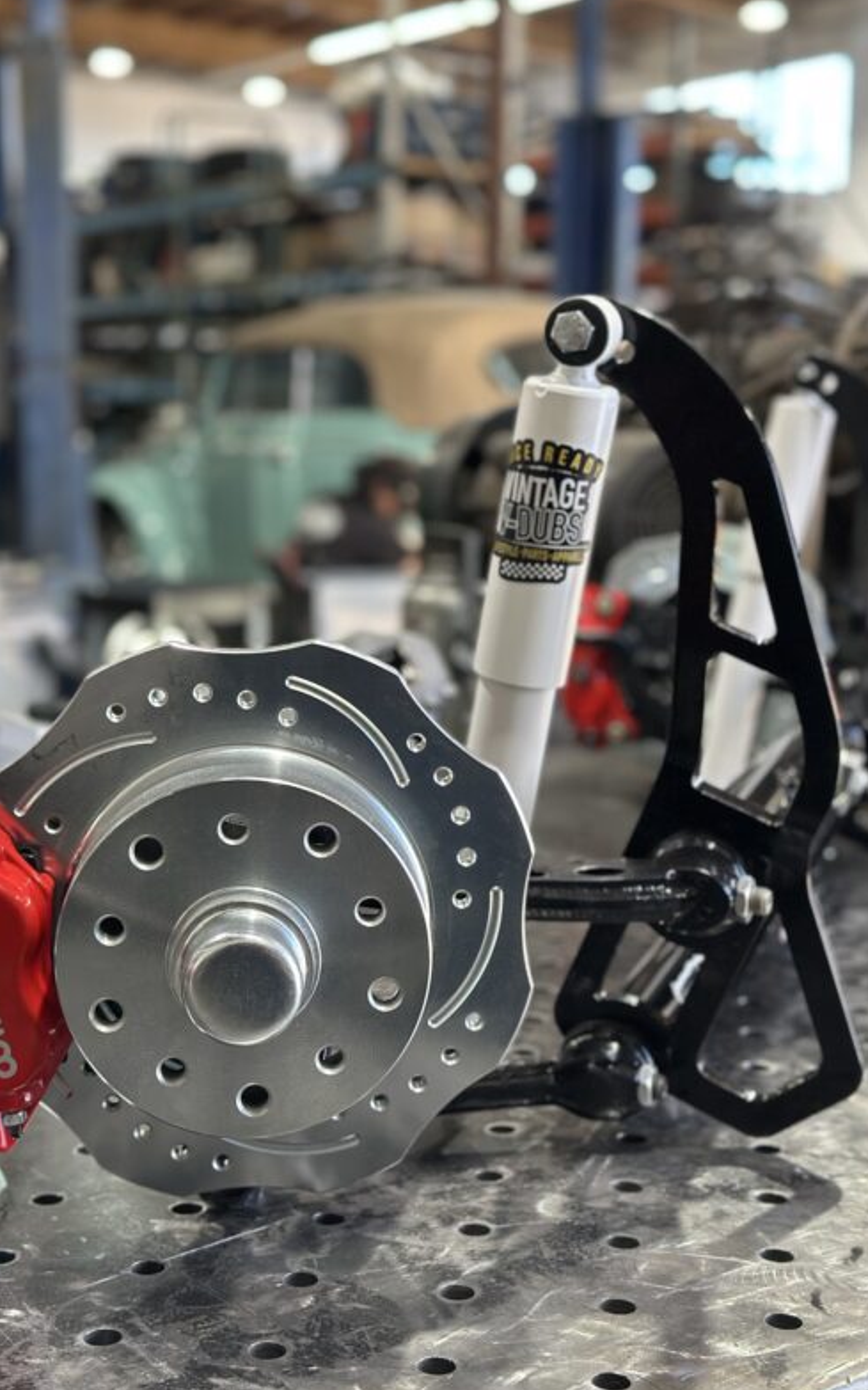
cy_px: 691
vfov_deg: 38.9
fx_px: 1969
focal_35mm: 52
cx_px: 360
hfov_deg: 24.8
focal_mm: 6.86
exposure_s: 1/120
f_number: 1.78
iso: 250
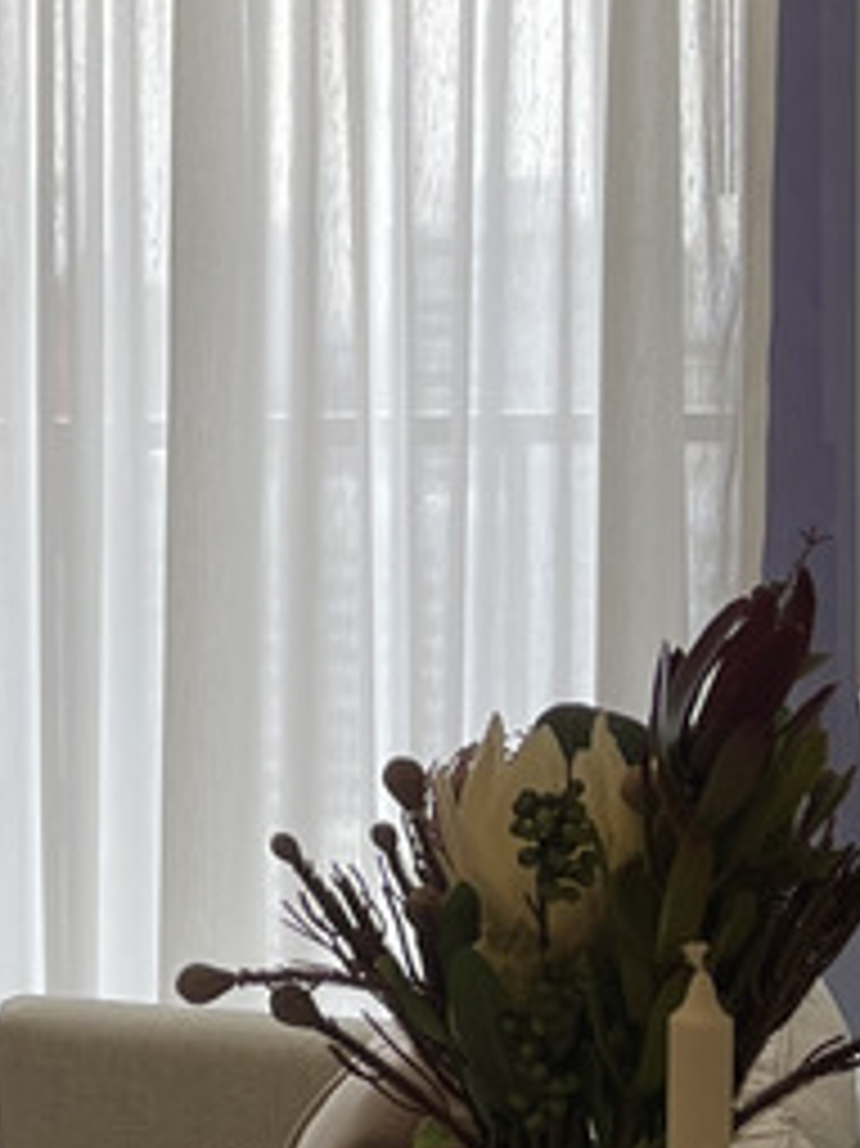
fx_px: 3647
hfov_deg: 11.8
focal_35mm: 110
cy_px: 545
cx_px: -946
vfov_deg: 17.9
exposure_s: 1/100
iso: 32
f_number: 1.6
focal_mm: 5.1
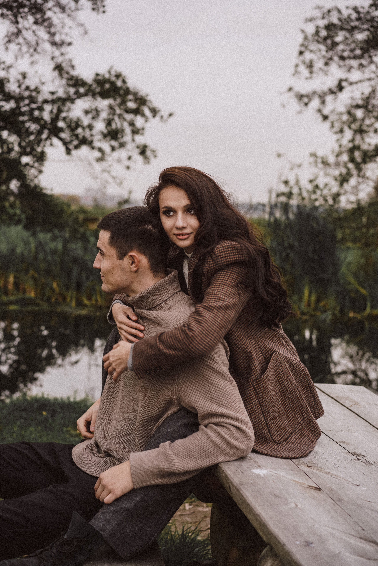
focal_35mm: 55
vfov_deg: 36.2
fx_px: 866
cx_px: 189
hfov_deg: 24.6
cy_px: 283
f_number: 3.5
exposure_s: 1/200
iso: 400
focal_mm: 55
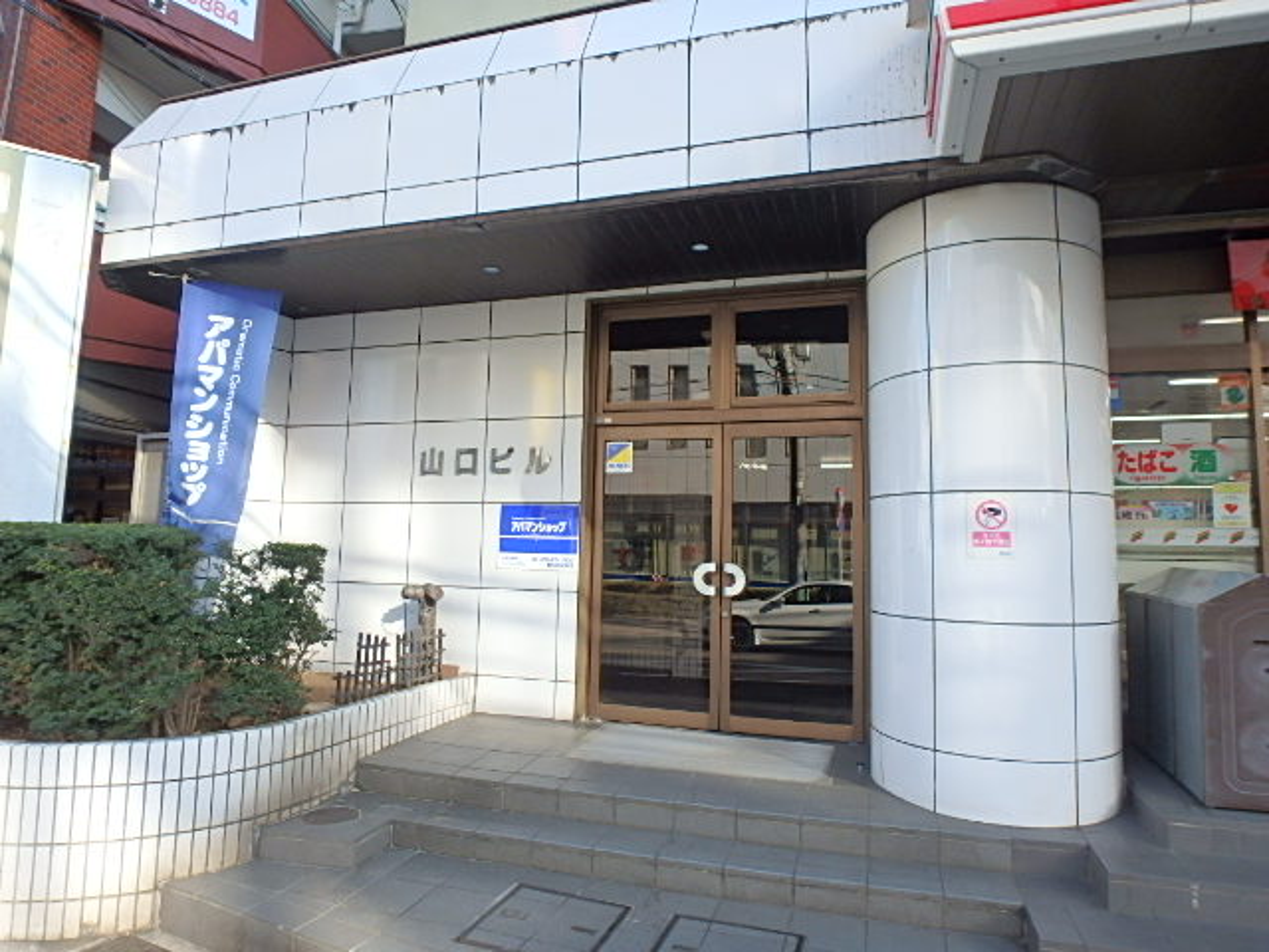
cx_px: 634
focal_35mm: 21
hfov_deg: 79.0
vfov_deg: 63.4
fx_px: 770
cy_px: 476
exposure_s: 1/200
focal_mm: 3.7
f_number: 3.5
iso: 125
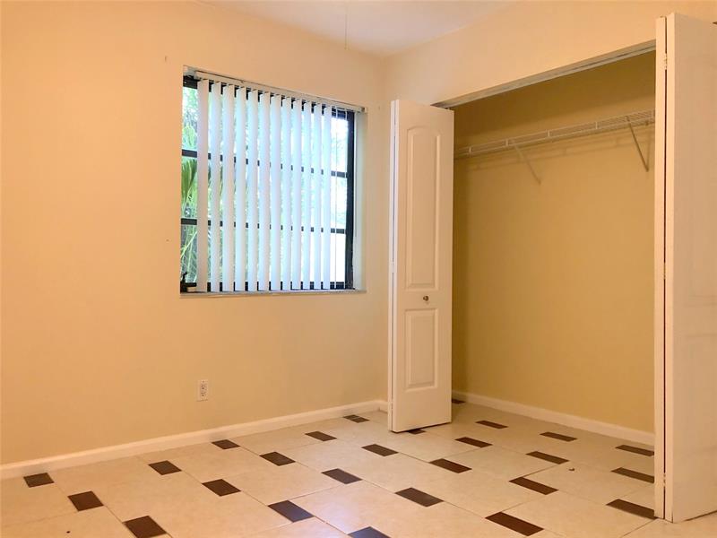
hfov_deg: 63.4
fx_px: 580
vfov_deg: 49.7
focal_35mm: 28
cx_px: 358
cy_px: 269
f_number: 1.8
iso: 64
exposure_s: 1/15
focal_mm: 3.99
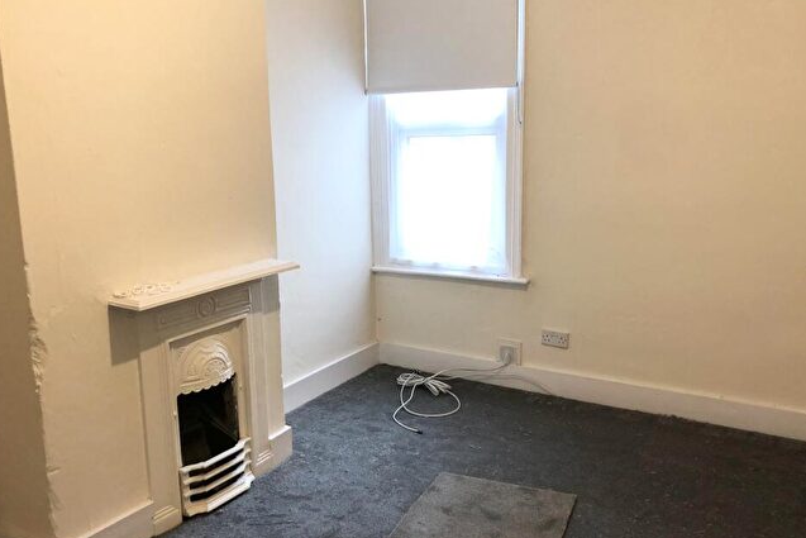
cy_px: 270
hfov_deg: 58.7
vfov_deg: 41.1
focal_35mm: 32
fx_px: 717
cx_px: 407
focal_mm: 3.99
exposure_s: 1/15
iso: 40
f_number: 1.8
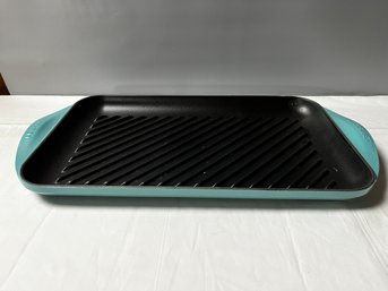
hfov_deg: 67.3
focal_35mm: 26
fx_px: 291
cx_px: 194
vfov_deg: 53.0
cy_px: 146
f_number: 1.6
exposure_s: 1/60
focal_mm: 5.1
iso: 125
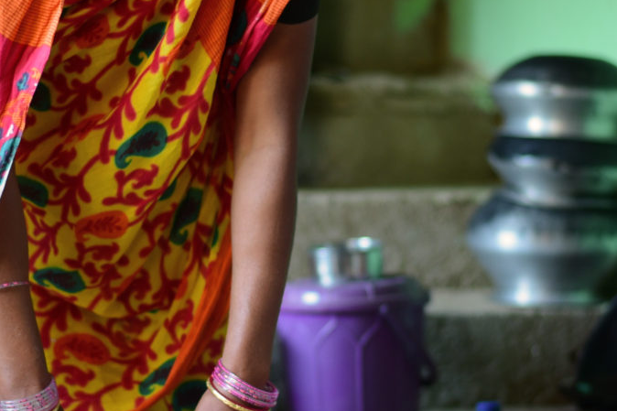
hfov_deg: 13.5
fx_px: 2604
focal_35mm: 152
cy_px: 228
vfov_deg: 9.0
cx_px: 270
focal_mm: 50
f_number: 1.8
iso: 500
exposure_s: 1/100
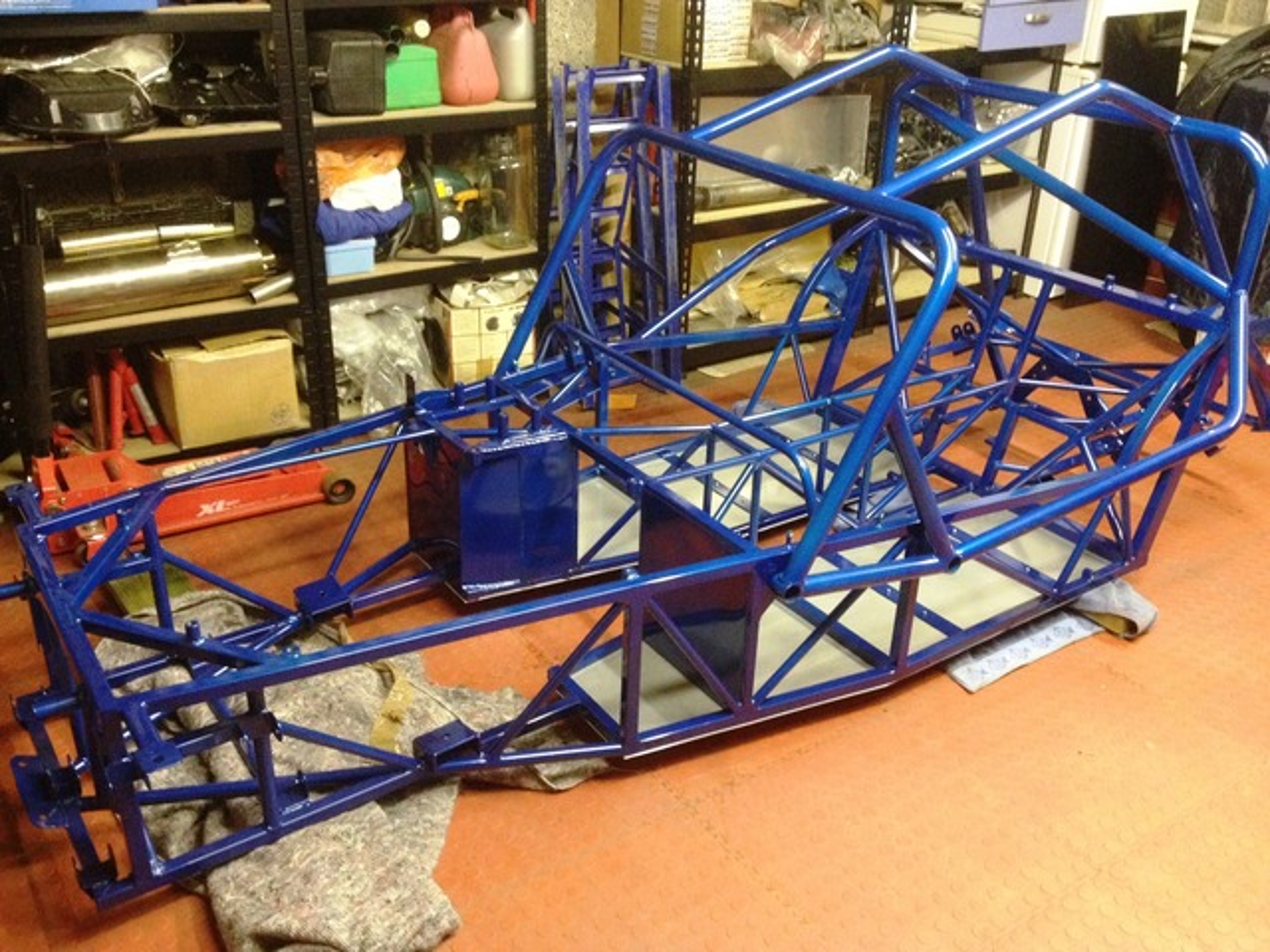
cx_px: 635
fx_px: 1284
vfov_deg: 40.7
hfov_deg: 52.6
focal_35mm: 35
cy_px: 476
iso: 400
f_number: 2.4
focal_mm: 4.28
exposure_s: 1/15
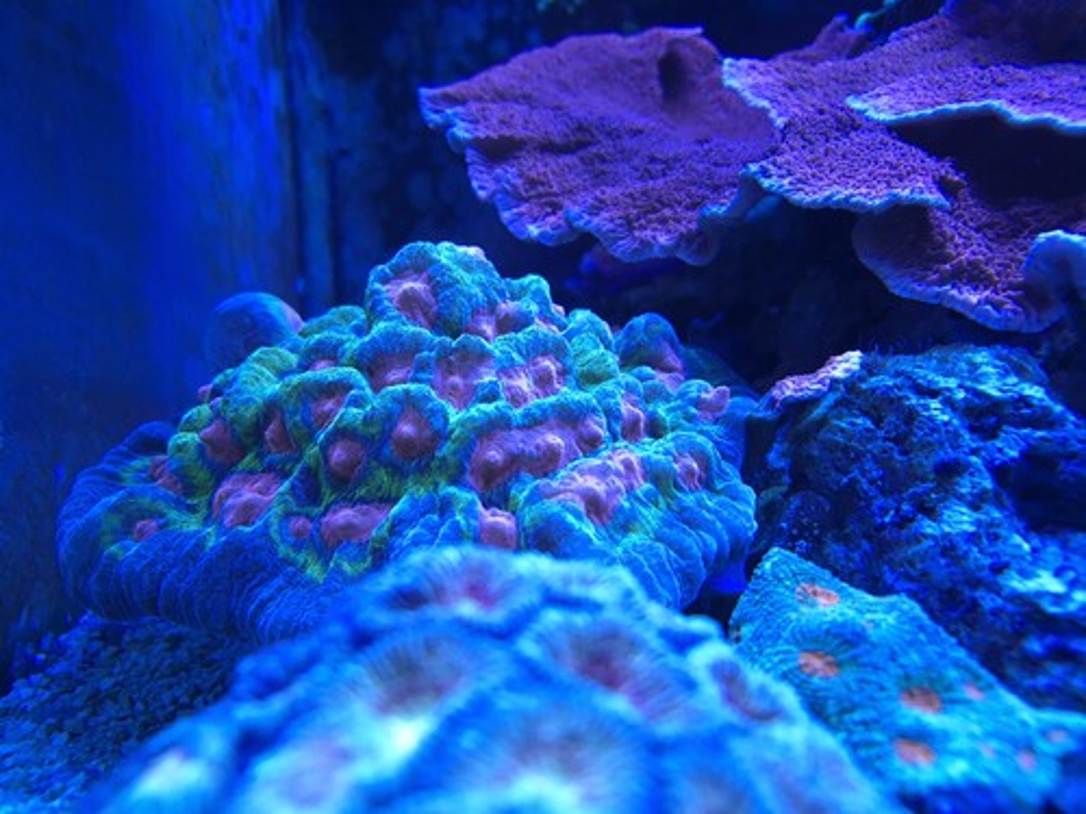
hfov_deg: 73.9
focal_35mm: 23
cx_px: 543
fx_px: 722
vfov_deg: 58.9
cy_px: 407
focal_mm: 5.4
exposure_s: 1/50
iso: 200
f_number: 1.8
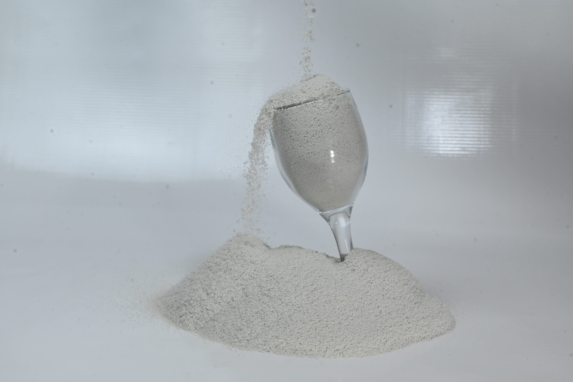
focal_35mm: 58
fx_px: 922
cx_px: 286
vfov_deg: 23.3
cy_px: 191
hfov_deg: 34.5
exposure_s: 1/100
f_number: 11
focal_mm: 58
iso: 100
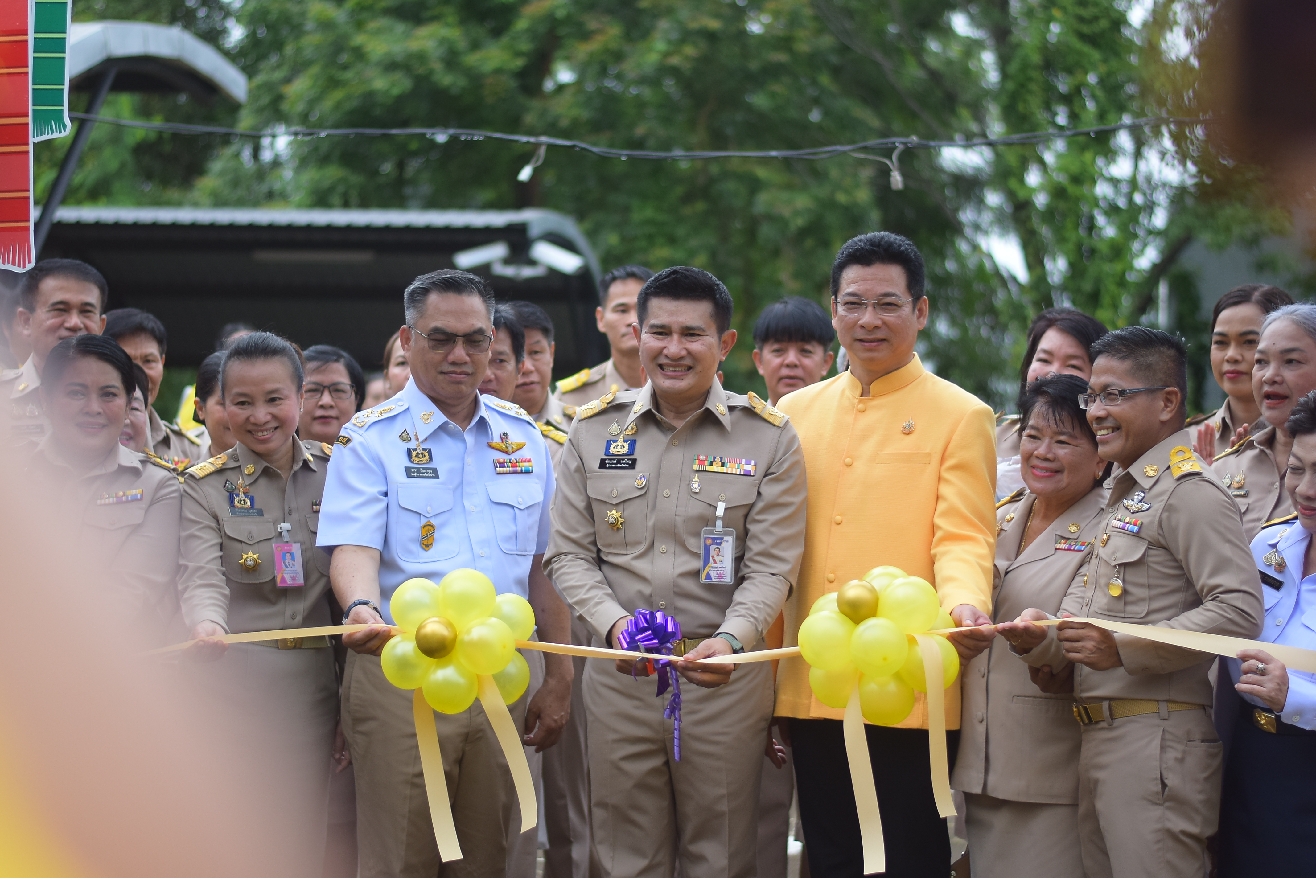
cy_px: 436
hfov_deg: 25.7
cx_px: 666
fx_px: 2888
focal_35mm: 79
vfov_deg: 17.3
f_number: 1.8
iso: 400
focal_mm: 50
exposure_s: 1/1600
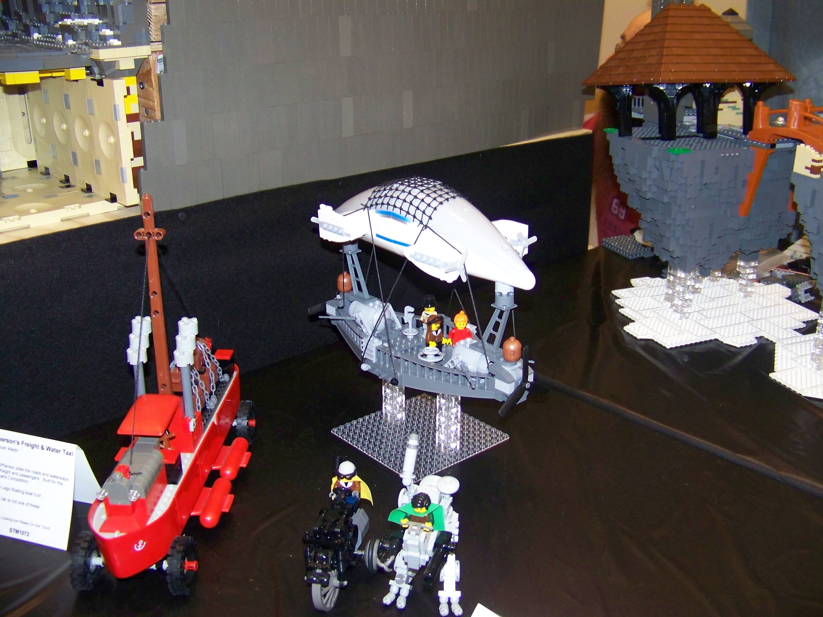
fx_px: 856
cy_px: 308
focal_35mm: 36
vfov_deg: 39.7
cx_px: 412
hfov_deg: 51.4
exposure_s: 1/30
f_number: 2.8
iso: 200
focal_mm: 5.85
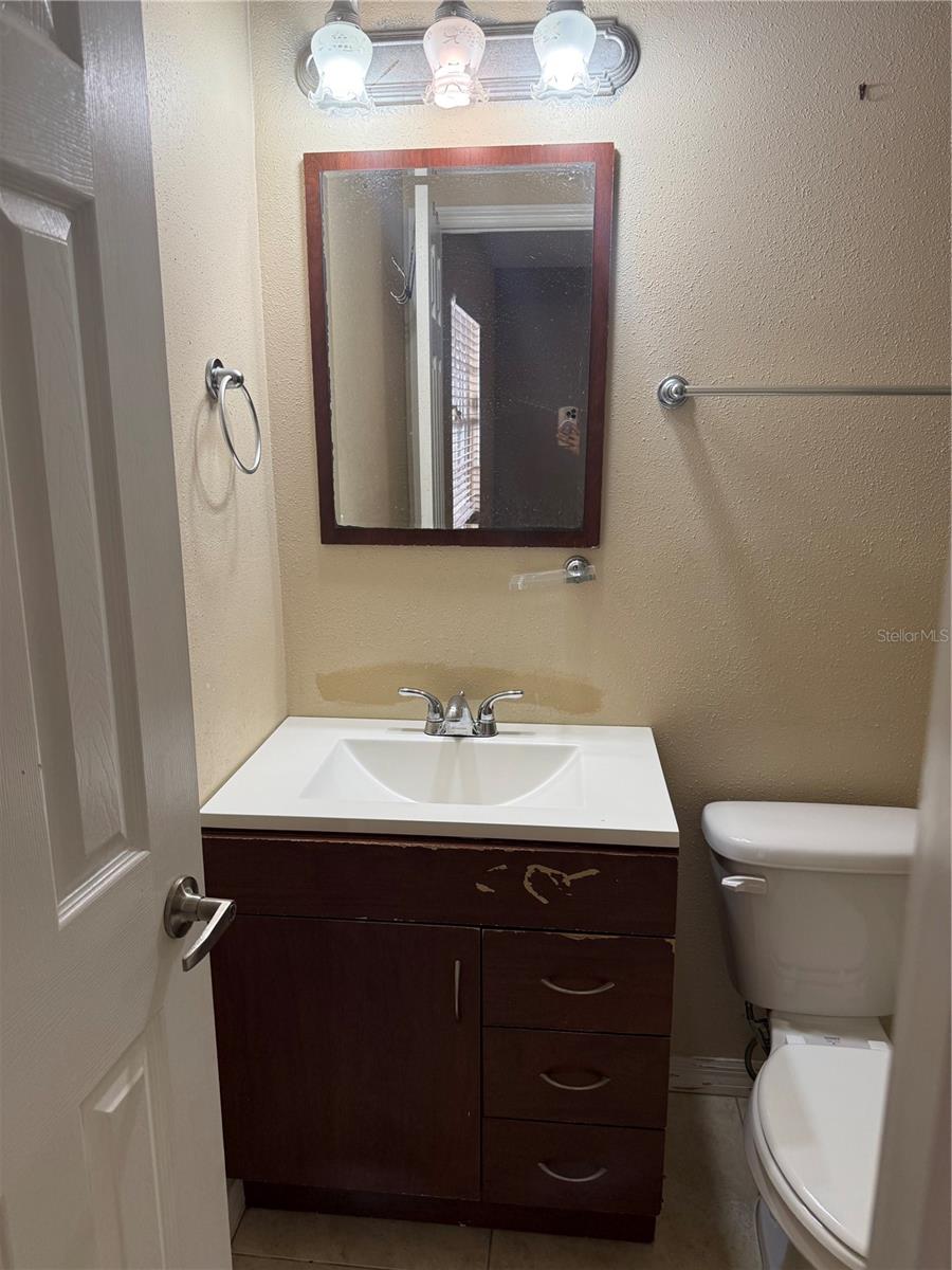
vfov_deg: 71.6
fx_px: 880
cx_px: 476
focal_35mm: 24
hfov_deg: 56.8
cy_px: 635
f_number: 1.78
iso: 125
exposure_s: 1/120
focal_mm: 6.76
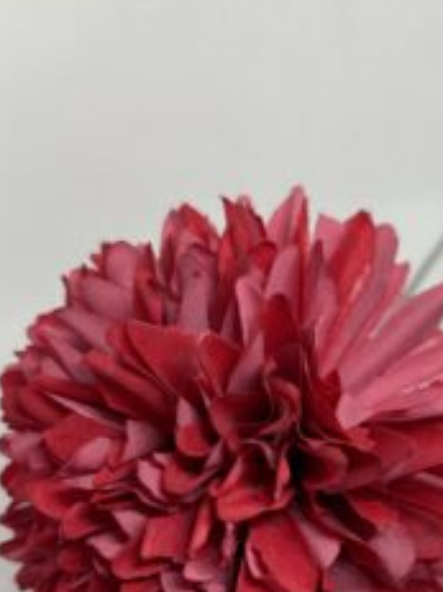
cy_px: 438
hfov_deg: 32.1
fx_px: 769
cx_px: 233
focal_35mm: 45
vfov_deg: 41.0
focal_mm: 5.96
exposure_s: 1/121
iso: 40
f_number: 1.6
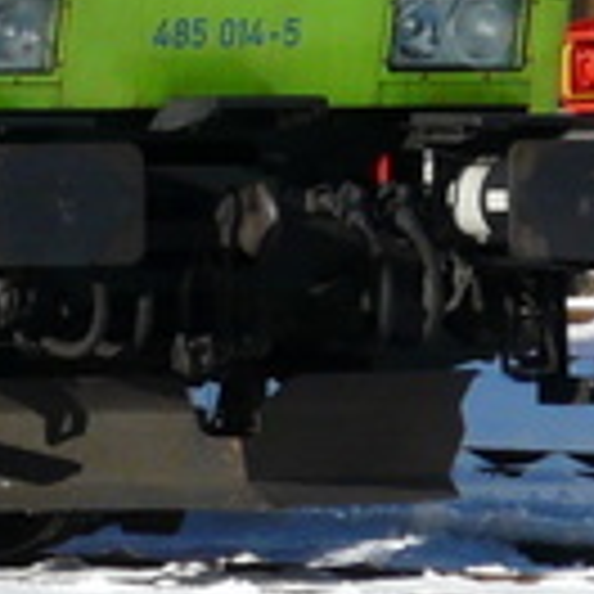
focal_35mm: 1325
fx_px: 25724
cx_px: -1156
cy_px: -184
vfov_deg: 1.3
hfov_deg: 1.3
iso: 100
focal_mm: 32.5
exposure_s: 1/500
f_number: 5.6
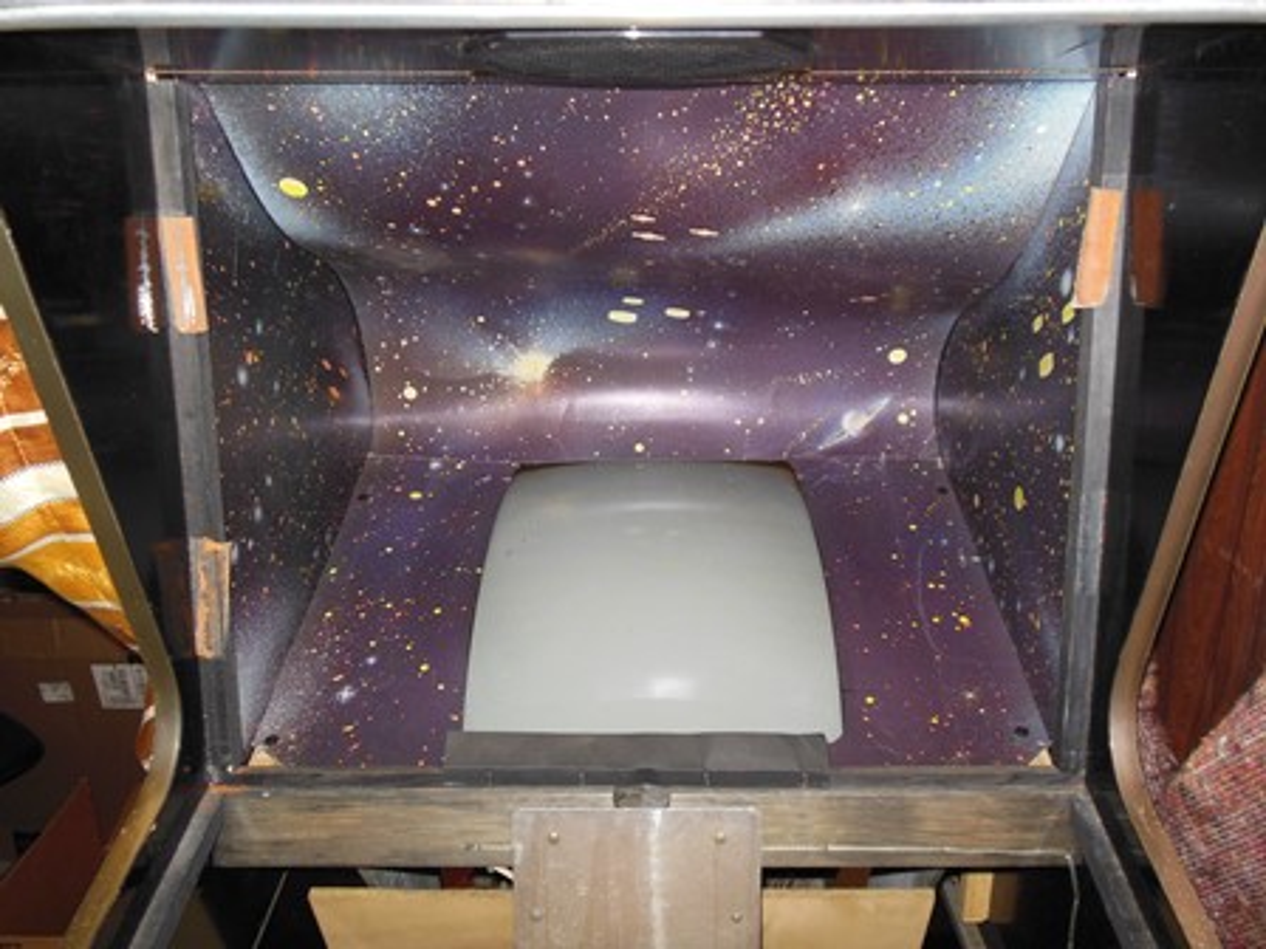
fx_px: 914
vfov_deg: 54.9
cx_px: 633
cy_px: 474
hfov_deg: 69.4
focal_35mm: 25
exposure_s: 1/25
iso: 200
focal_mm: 4.5
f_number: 3.2
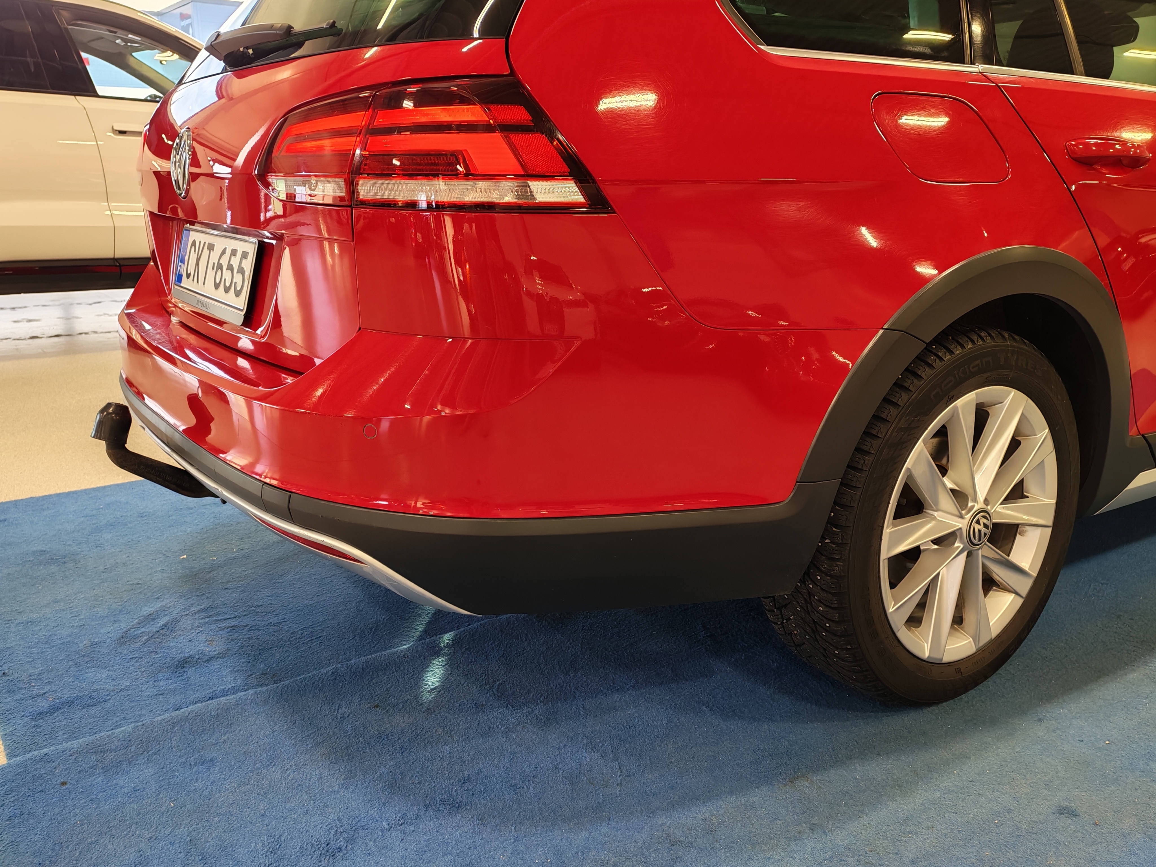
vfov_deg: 45.4
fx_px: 1035
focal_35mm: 31
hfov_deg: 58.4
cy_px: 434
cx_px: 578
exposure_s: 1/100
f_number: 1.9
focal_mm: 6.12
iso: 250
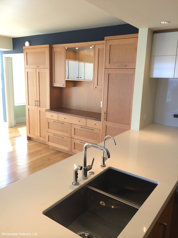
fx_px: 206
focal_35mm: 30
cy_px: 119
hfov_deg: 46.8
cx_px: 89
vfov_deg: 60.0
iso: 40
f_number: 2.2
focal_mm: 4.12
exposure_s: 1/60
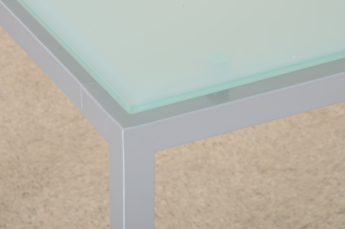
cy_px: 114
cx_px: 172
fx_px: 1506
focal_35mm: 158
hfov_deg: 13.1
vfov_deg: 8.7
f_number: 13
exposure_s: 1/160
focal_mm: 105
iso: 160
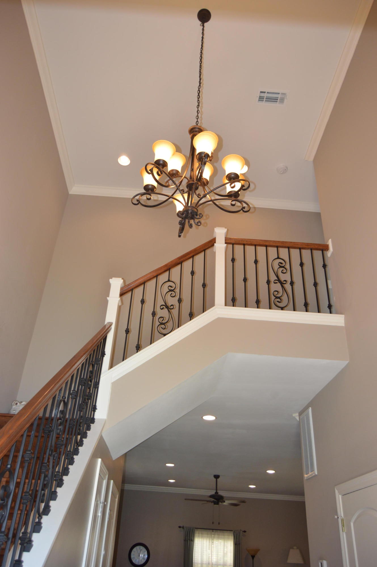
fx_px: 425
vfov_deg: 67.4
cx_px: 188
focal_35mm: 27
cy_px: 284
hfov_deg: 47.8
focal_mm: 18
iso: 360
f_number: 4
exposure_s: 1/125
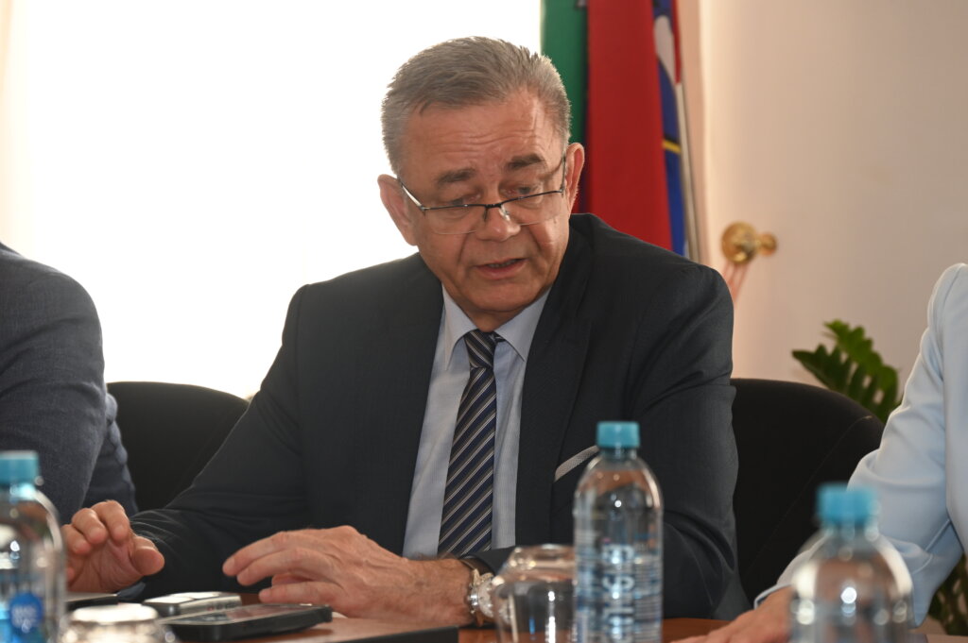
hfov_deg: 16.4
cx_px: 484
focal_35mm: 125
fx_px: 3358
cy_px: 322
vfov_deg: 10.9
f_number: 6.3
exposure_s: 1/125
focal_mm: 125
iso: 900
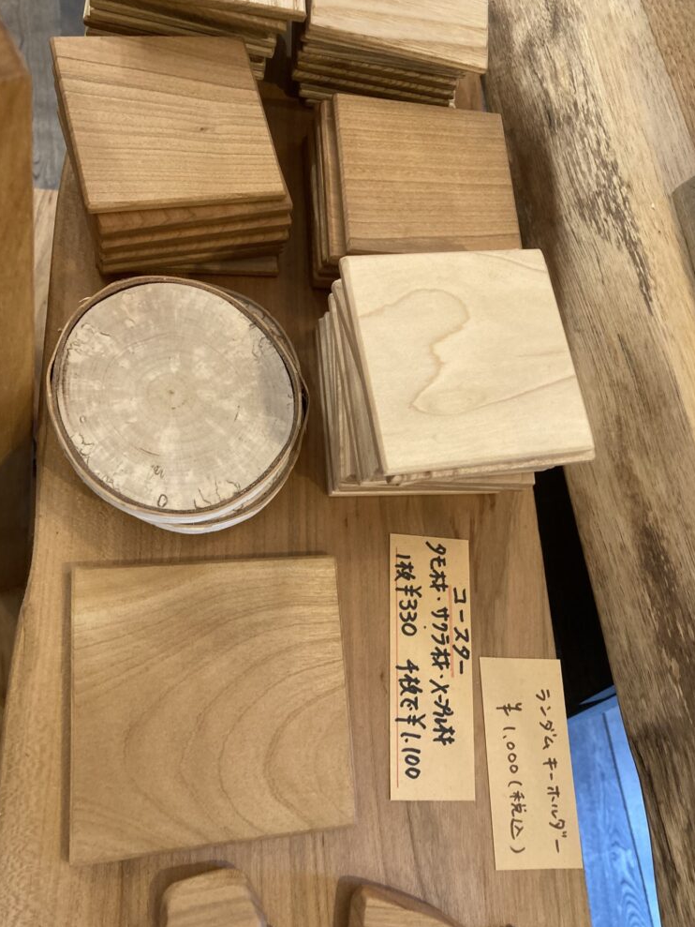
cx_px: 339
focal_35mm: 29
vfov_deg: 61.7
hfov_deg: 48.2
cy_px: 465
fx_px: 776
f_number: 1.8
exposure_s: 1/50
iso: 160
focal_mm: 3.99
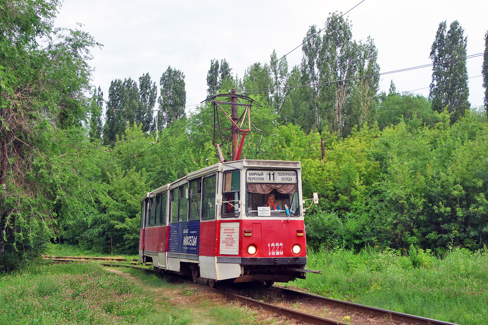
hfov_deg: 45.4
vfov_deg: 31.2
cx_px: 244
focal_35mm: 43
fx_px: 583
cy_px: 162
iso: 125
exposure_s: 1/100
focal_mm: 16.01
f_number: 4
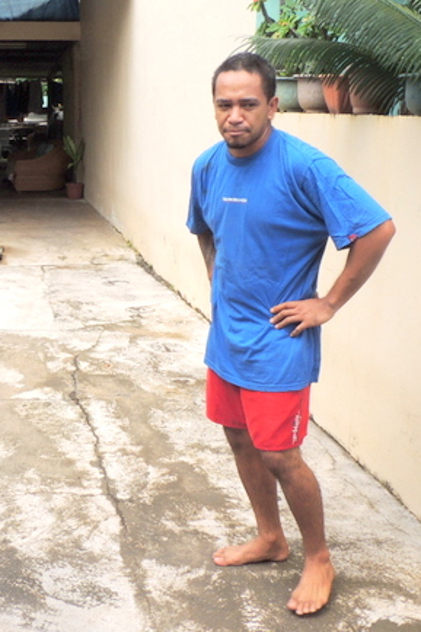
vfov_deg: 42.8
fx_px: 807
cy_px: 315
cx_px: 67
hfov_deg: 28.4
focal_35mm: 46
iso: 100
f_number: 8.3
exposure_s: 1/100
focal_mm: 4.3
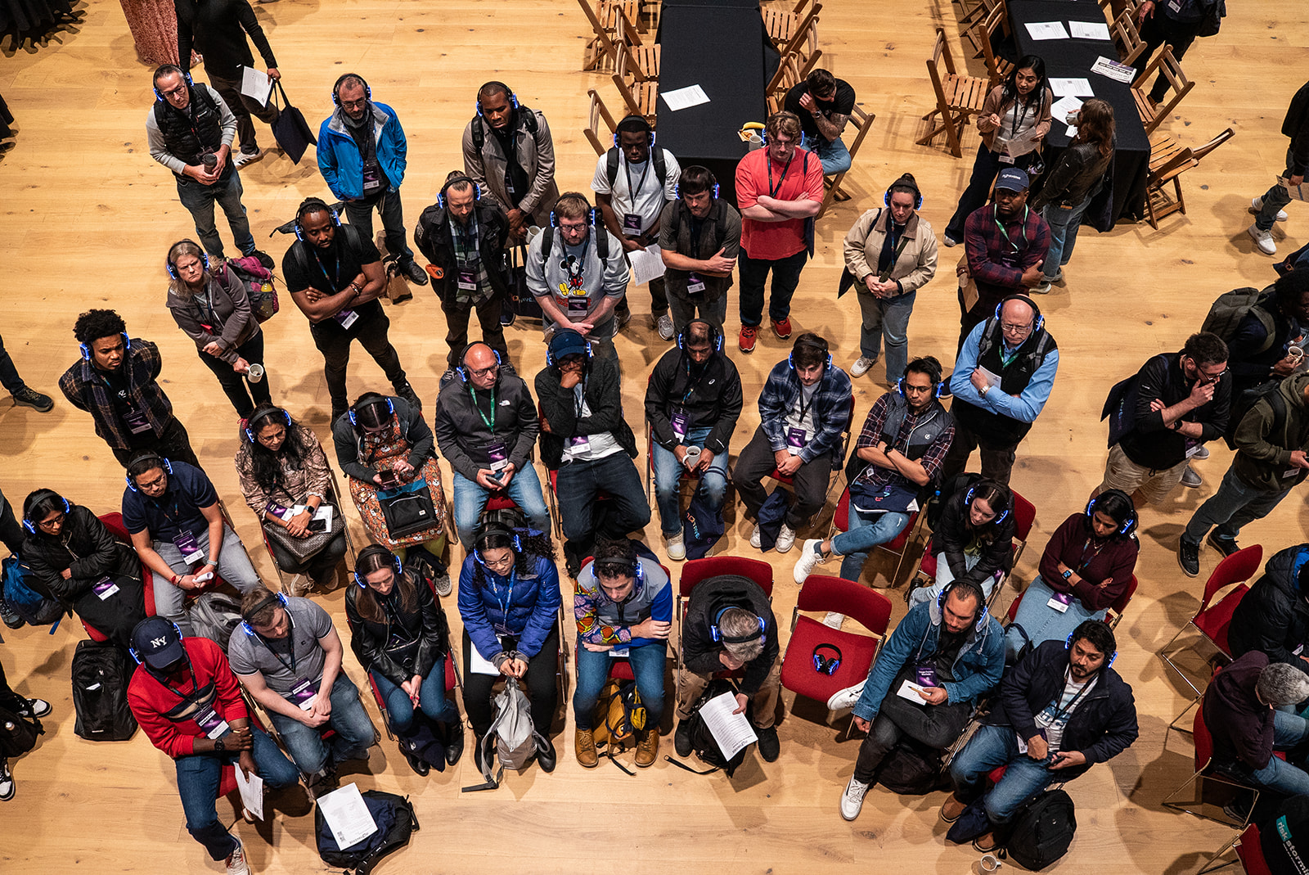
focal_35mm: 35
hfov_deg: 54.4
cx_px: 654
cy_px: 438
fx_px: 1273
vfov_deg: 37.9
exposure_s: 1/125
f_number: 5.6
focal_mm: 35
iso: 3200
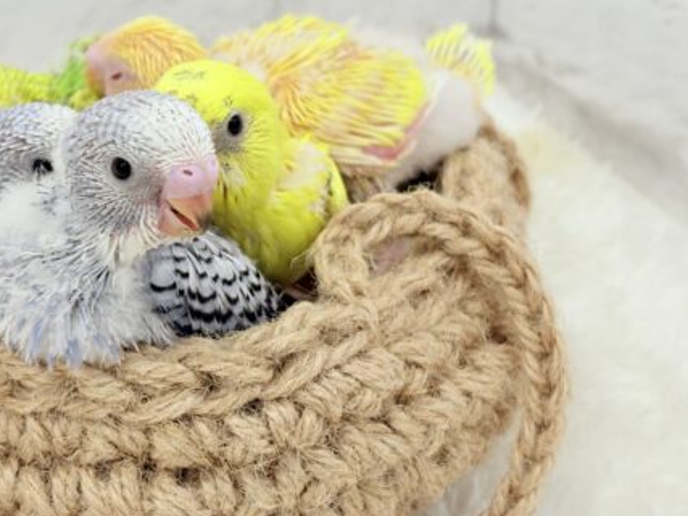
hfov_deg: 24.8
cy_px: 173
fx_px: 1550
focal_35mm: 78
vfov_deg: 18.8
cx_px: 197
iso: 80
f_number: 1.6
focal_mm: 5.96
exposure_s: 1/100
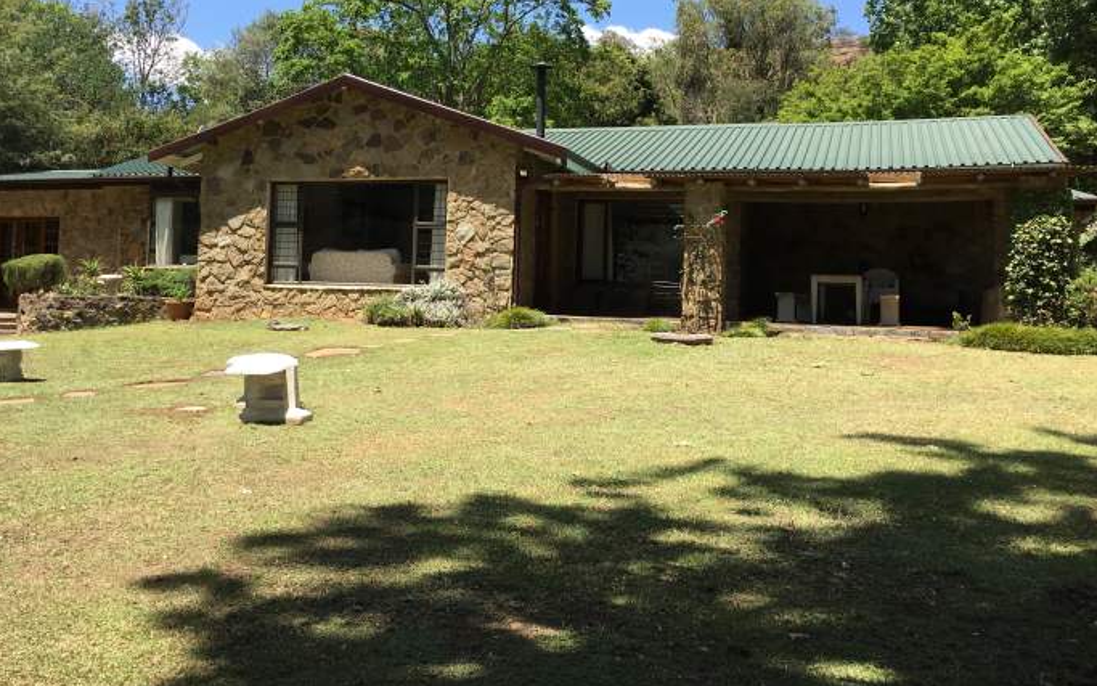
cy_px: 247
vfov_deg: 35.1
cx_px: 483
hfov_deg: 53.9
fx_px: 1076
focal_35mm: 36
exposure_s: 1/818
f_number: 2.2
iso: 25
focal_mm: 4.15
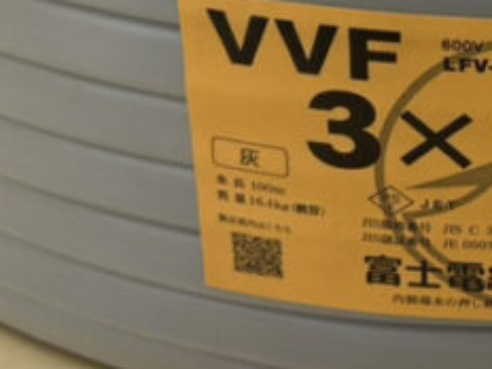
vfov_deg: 12.6
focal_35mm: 115
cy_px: -78
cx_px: 636
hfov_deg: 16.2
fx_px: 1635
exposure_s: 1/100
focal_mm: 5.96
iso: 64
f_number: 1.6
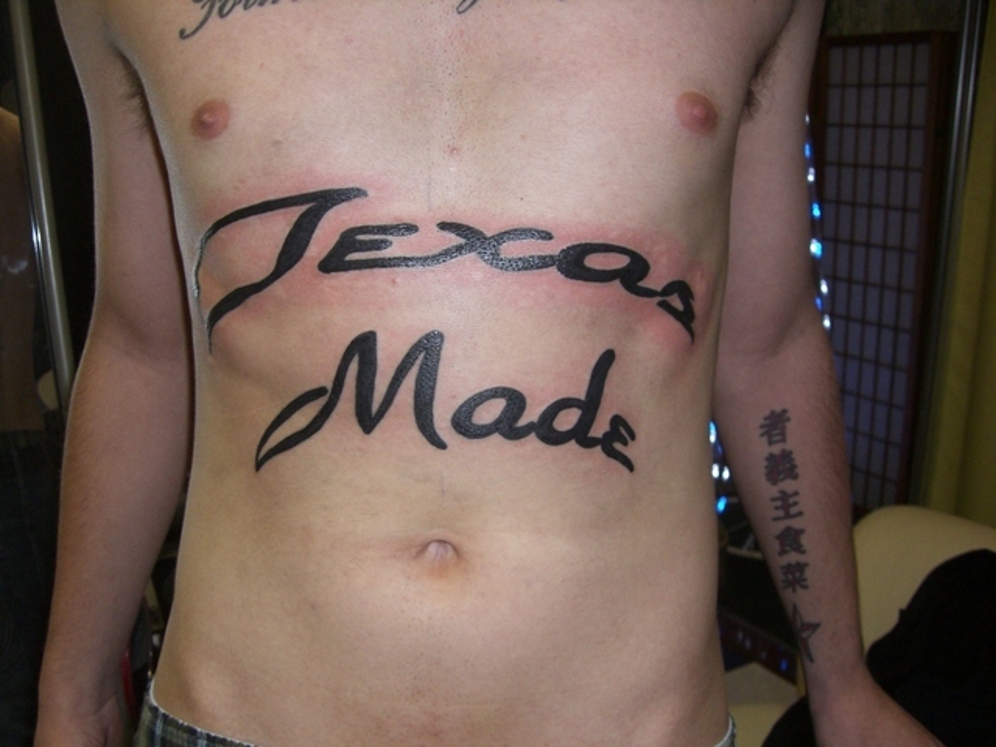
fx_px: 1093
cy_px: 374
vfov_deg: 37.7
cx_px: 498
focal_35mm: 38
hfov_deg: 49.0
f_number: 2.7
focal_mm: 6.2
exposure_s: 1/60
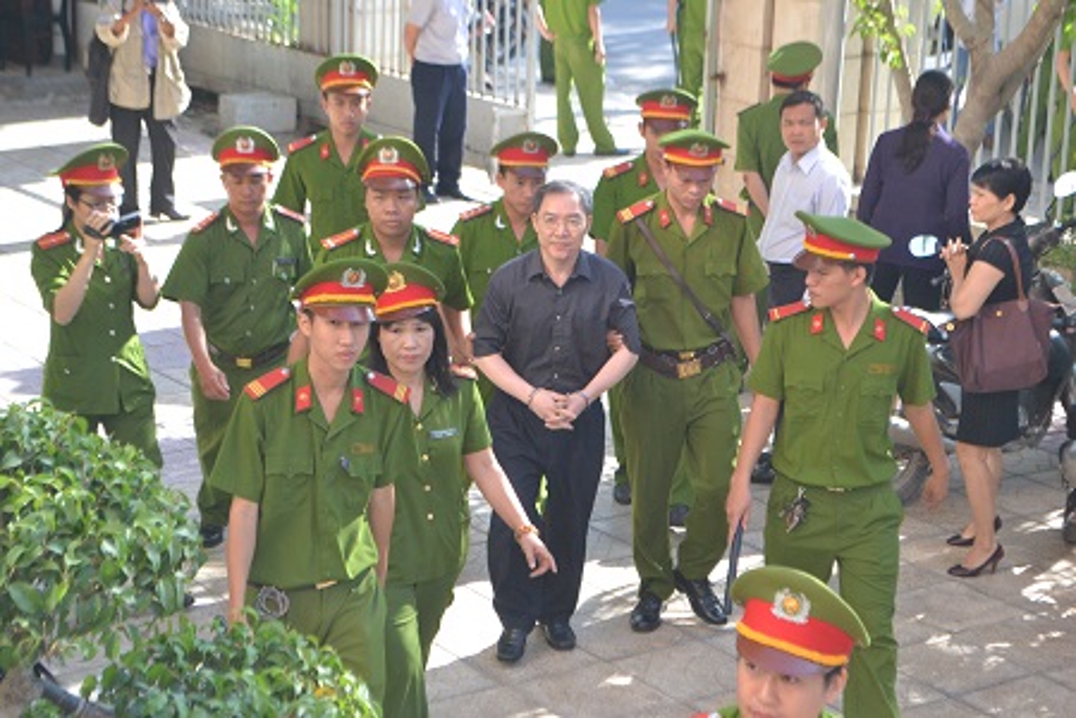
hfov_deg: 24.6
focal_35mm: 82
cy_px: 359
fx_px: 2466
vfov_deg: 16.6
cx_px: 538
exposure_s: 1/500
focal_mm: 55
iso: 1400
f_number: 5.6
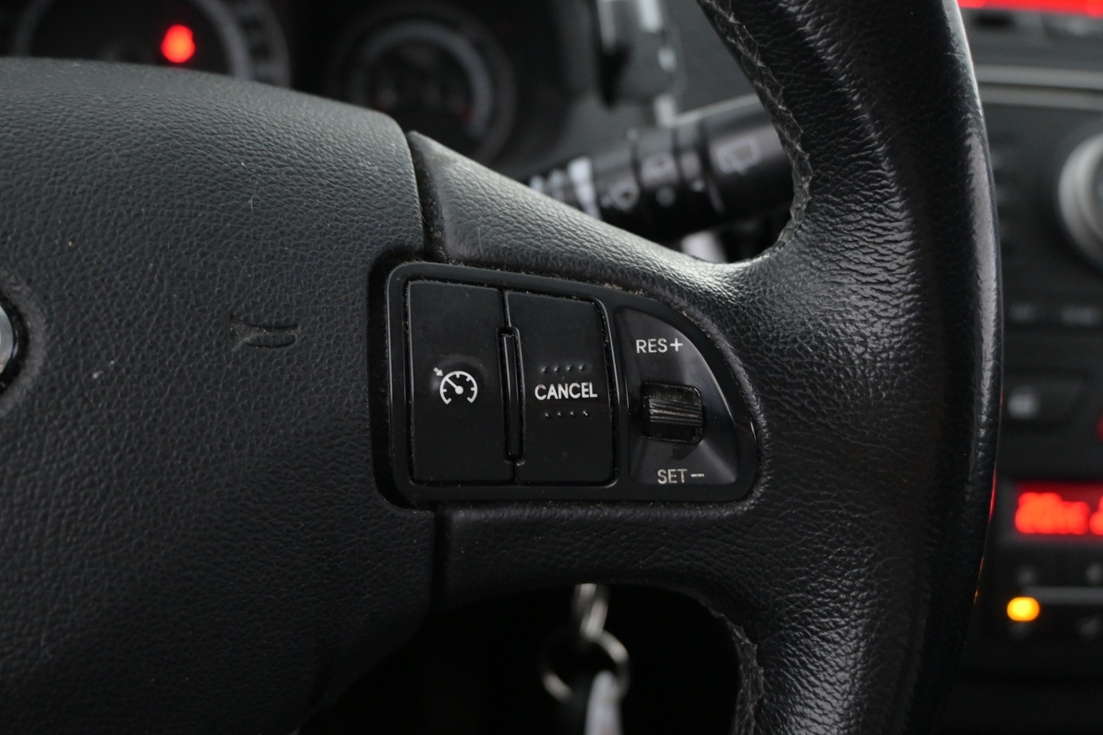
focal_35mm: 34
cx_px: 563
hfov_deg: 55.4
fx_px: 1051
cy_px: 393
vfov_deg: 38.5
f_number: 3.8
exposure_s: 1/50
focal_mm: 19.5
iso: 2500
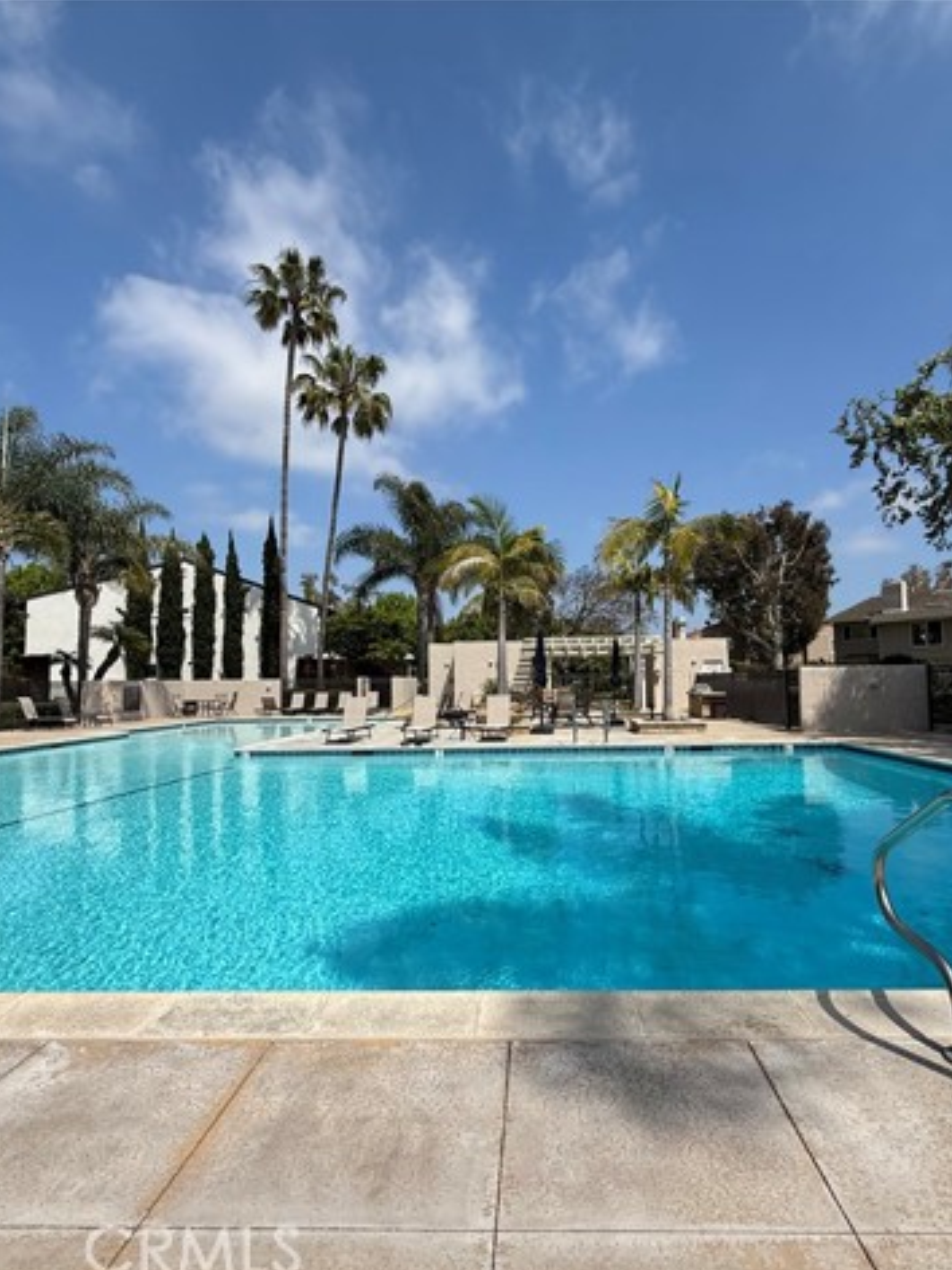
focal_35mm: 19
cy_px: 643
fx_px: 697
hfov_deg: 68.5
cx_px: 524
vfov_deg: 84.7
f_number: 2.2
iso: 50
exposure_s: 1/3289
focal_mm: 2.22
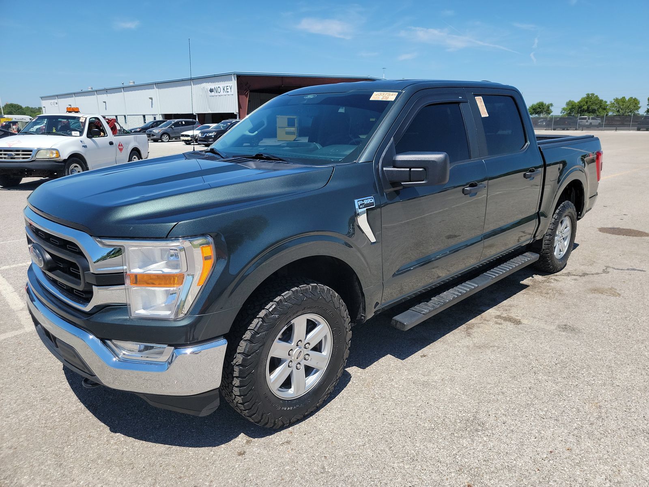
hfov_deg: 71.6
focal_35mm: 24
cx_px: 324
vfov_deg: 56.8
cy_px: 244
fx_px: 450
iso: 50
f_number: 1.8
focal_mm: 6.7
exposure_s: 1/914
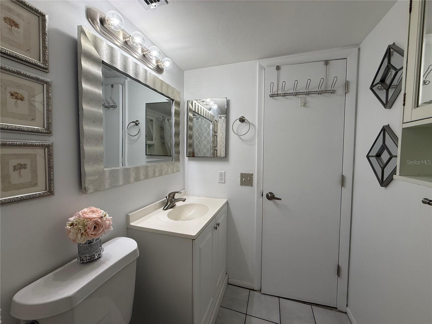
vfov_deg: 85.7
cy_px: 162
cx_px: 216
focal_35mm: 14
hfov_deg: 102.1
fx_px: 175
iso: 100
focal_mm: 2.22
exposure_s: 1/120
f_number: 2.2
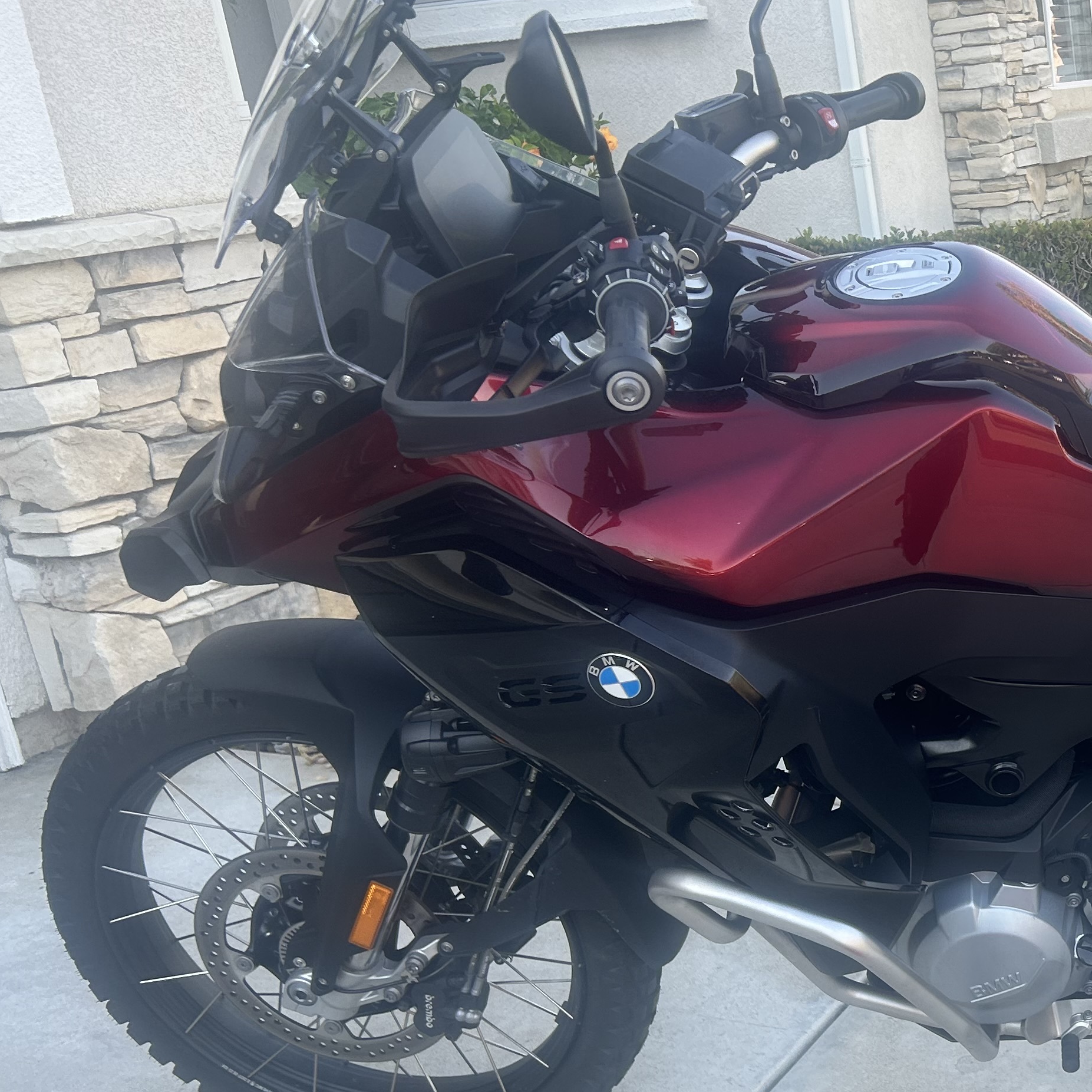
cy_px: 635
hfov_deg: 31.0
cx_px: 1146
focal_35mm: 50
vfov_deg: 34.0
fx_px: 1785
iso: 50
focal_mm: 5.7
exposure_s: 1/380
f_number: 1.5
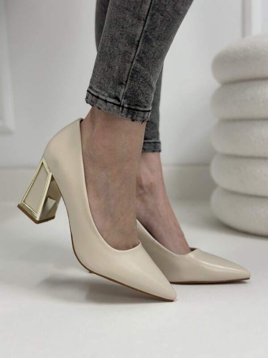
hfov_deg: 30.3
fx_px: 495
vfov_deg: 39.7
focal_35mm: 48
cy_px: 179
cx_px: 134
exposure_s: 1/100
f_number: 1.78
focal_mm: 6.86
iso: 125
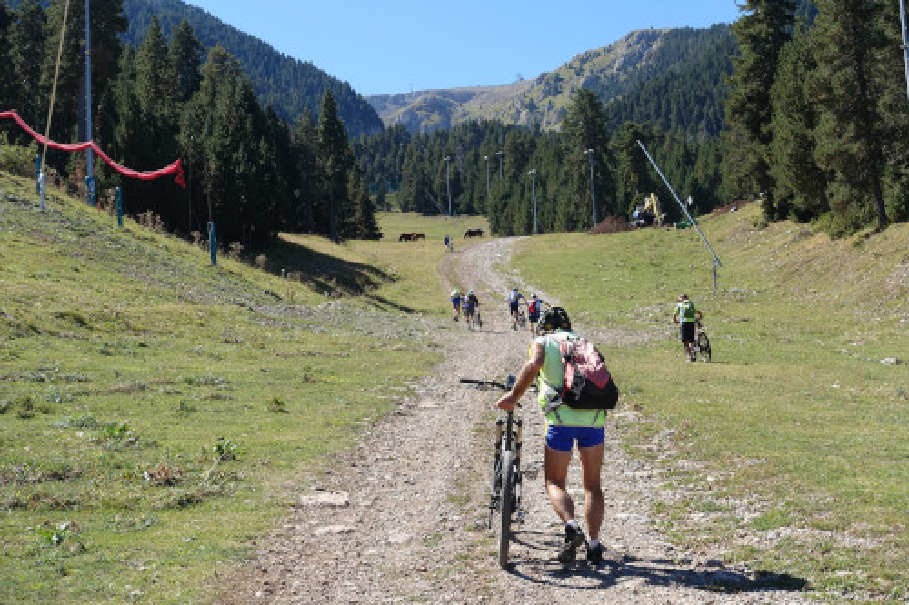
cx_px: 454
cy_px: 302
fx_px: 1439
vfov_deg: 23.8
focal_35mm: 57
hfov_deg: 35.1
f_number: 5.6
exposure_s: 1/320
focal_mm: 20.81
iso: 125
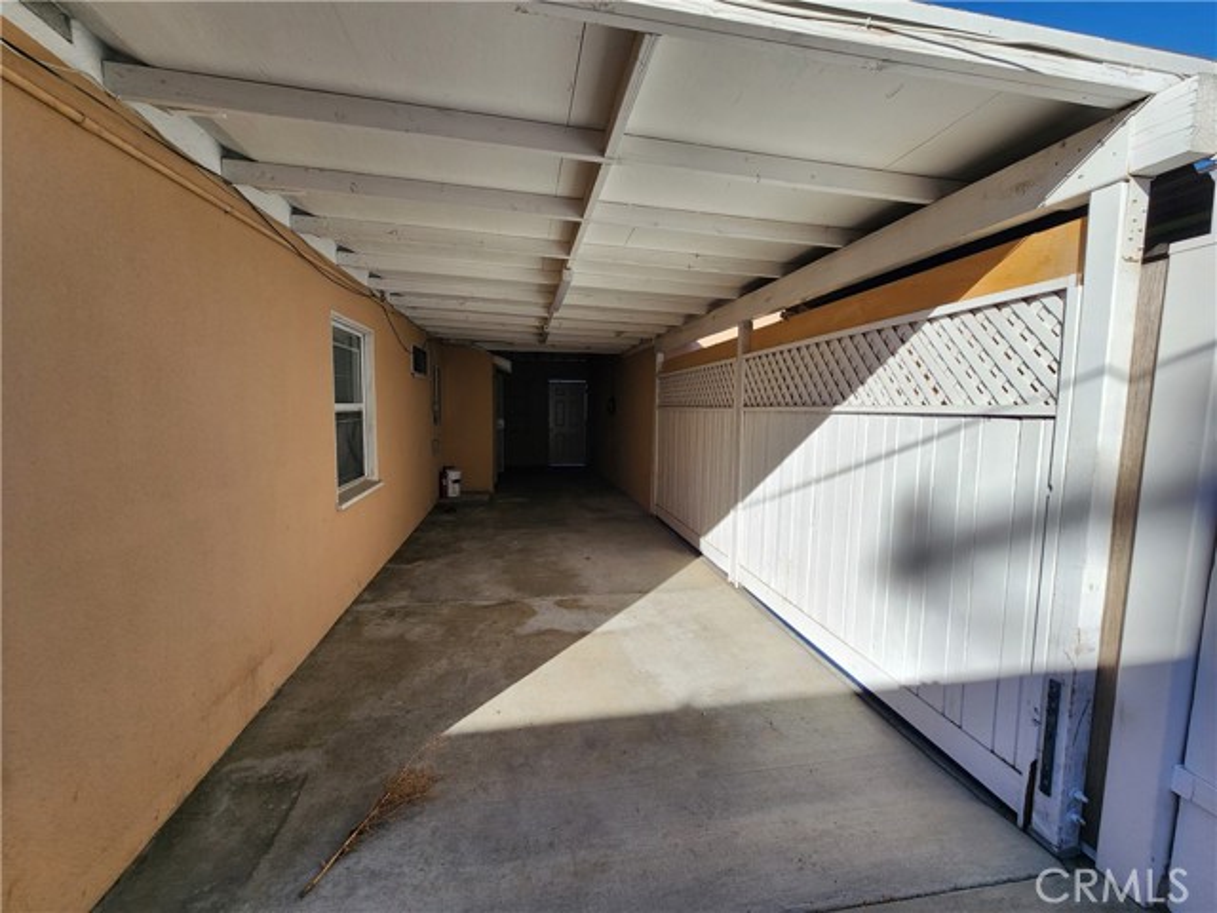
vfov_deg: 89.9
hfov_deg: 106.2
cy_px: 456
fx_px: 457
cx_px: 608
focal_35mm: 13
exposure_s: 1/2016
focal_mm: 2.2
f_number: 2.2
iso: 50
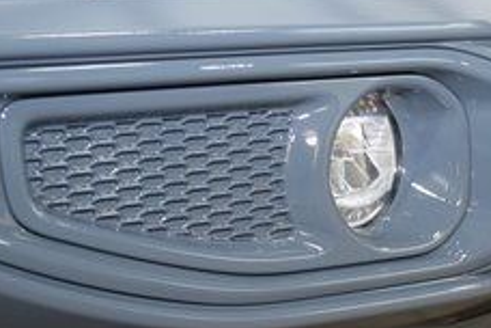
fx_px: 1377
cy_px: 208
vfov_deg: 13.5
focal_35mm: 101
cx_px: 426
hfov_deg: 19.9
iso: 800
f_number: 4.5
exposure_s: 1/80
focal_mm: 24
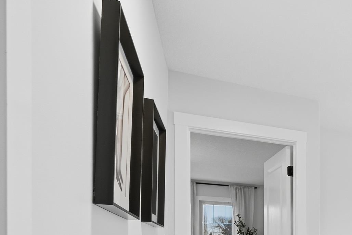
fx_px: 332
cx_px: 406
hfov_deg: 41.5
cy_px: 245
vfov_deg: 34.6
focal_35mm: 34
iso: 100
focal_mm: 14
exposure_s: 1/40
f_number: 8
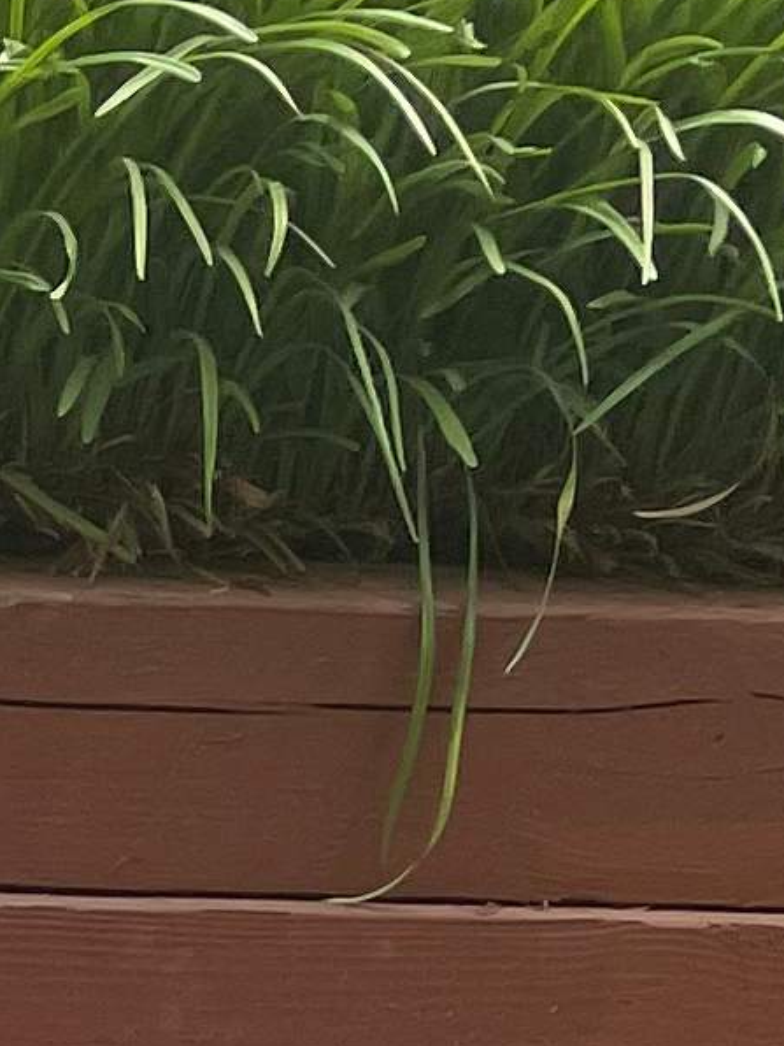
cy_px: 2697
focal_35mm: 176
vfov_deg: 9.6
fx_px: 5315
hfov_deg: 8.0
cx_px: -916
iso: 32
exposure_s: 1/404
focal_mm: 4.2
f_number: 1.6
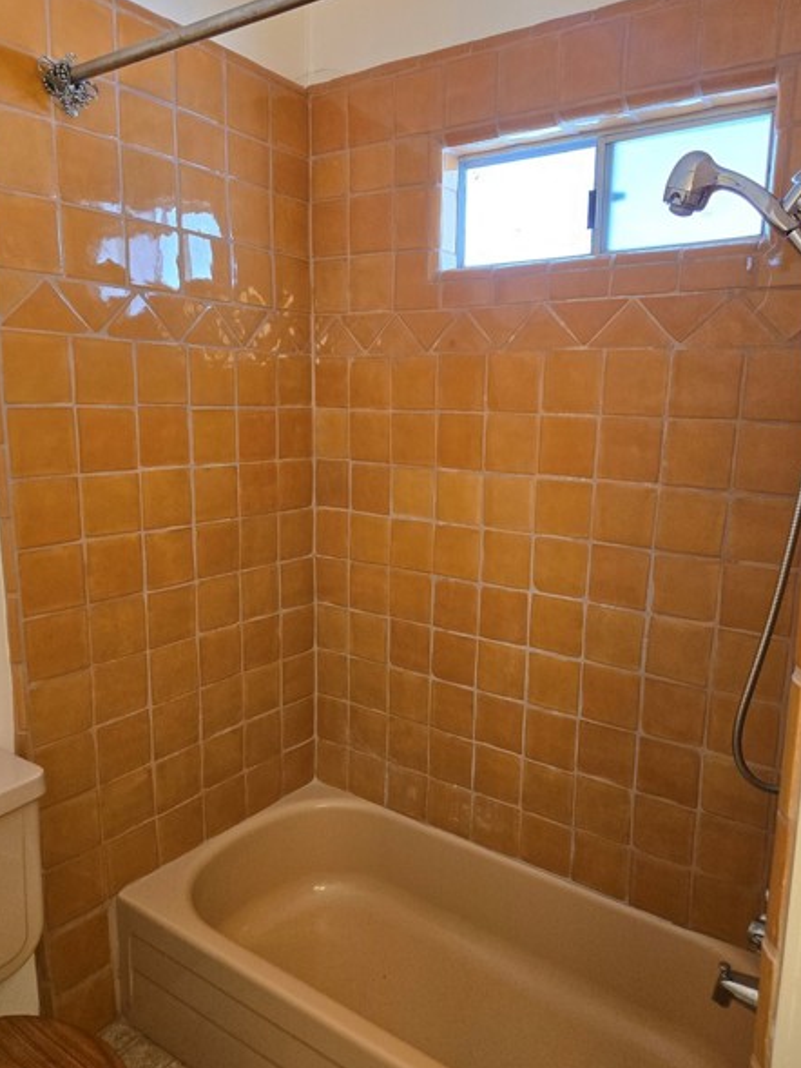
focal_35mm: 25
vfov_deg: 69.4
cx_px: 413
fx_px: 771
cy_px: 546
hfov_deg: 54.9
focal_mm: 5.4
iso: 320
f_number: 1.8
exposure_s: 1/120
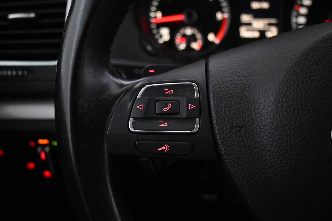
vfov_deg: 40.0
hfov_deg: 57.2
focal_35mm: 33
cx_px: 166
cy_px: 110
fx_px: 304
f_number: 4
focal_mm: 22
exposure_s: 1/40
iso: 5000
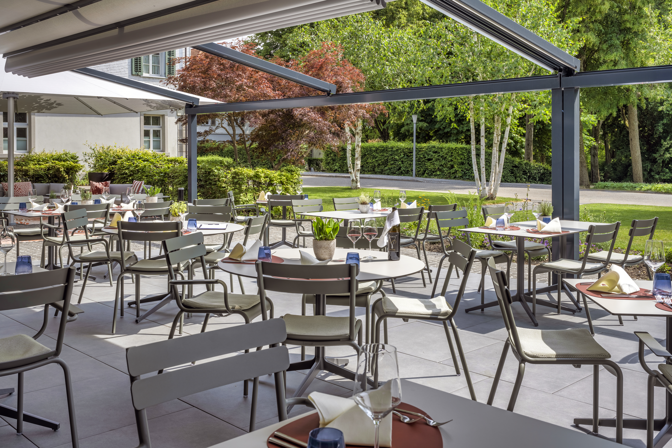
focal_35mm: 35
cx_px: 336
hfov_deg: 54.4
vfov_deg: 37.9
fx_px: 653
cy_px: 224
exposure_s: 1/500
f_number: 11
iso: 100
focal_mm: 35
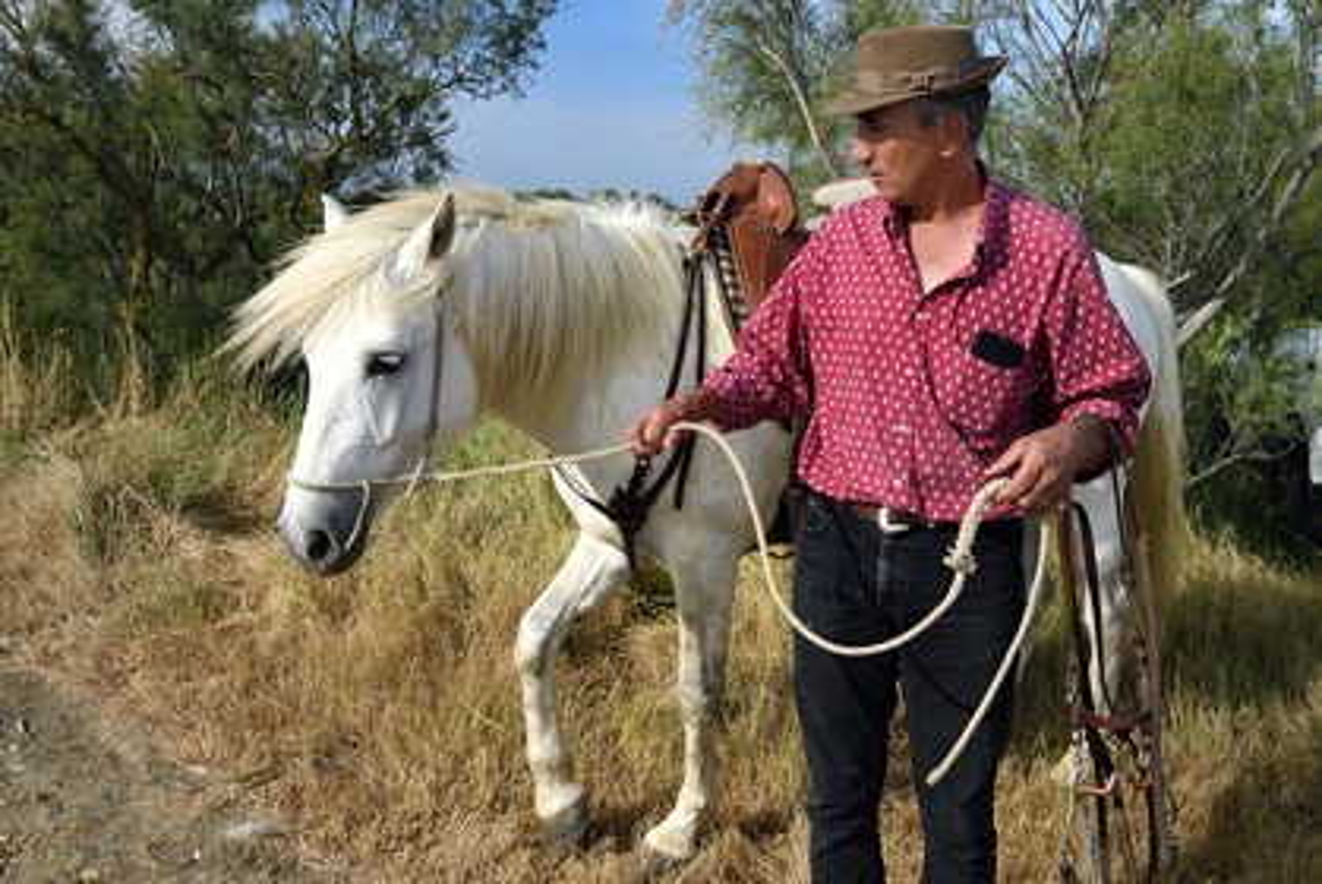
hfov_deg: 58.7
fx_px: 1176
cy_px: 442
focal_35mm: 32
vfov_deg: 41.2
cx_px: 661
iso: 200
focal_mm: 32
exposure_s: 1/320
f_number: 9
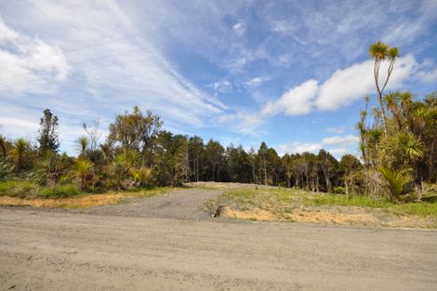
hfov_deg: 100.4
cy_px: 146
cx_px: 218
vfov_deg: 77.3
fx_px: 182
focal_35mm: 15
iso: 200
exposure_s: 1/320
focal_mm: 10
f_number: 9
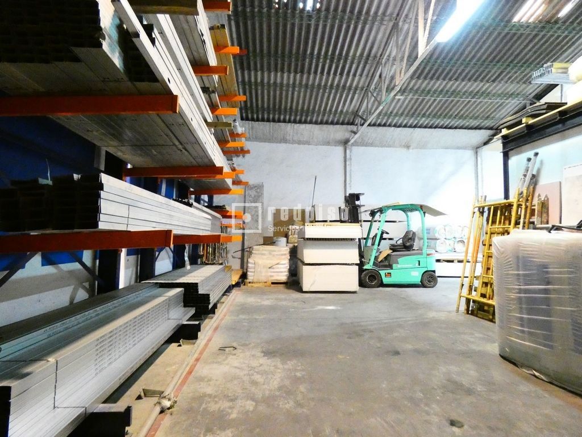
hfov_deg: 81.7
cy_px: 218
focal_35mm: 20
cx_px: 291
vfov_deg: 66.0
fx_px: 336
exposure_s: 1/30
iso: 1600
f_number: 2.8
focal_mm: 3.6
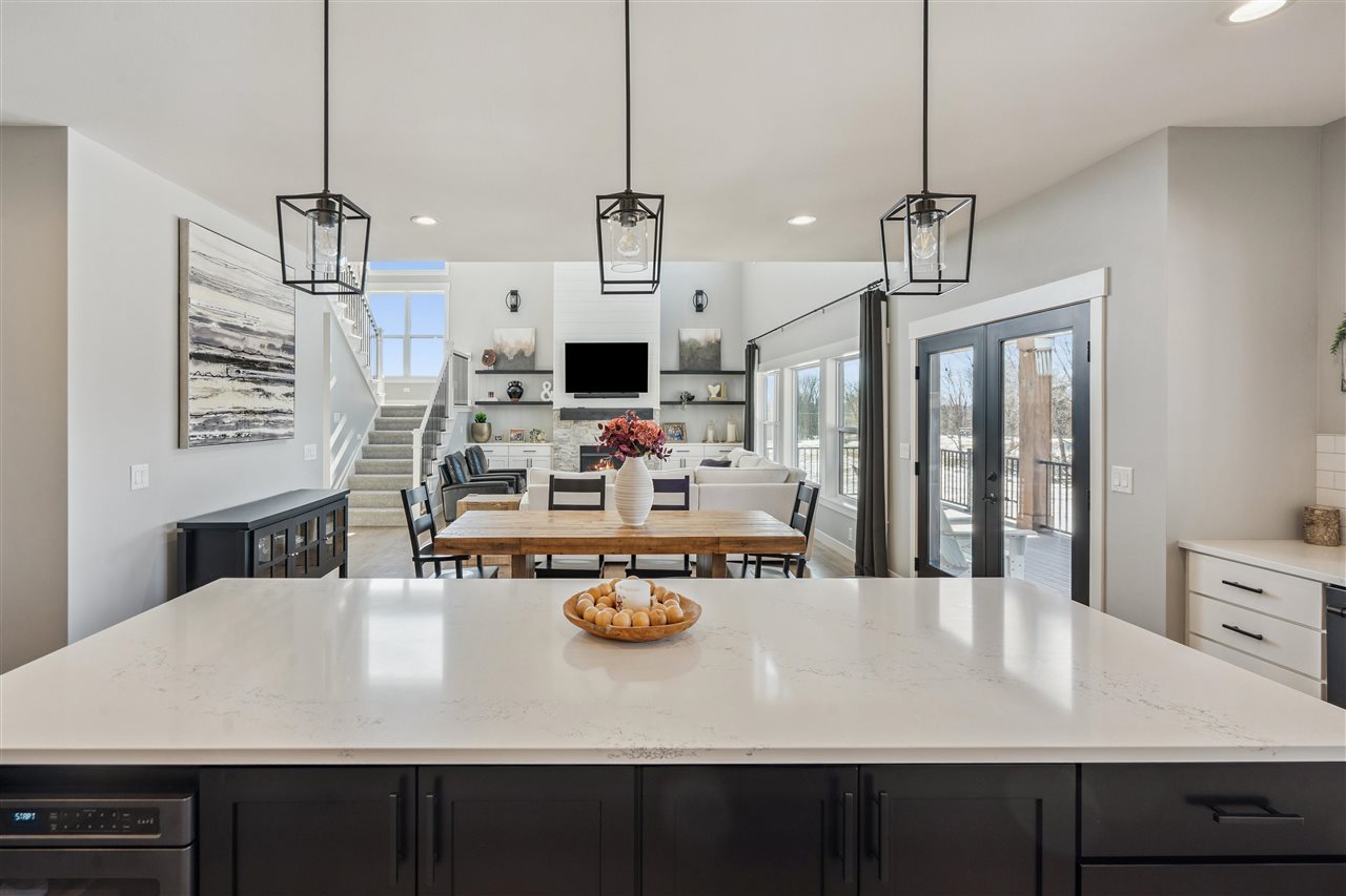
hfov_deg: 96.7
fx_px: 598
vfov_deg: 73.7
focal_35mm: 16
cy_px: 448
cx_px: 673
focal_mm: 16
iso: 400
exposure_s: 1/50
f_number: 9
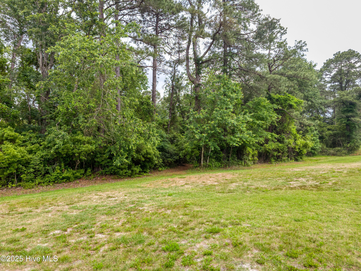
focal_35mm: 23
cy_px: 136
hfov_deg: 73.9
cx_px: 180
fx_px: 240
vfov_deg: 58.9
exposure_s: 1/210
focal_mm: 6.3
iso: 10
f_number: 1.7
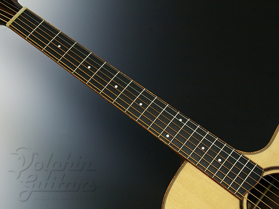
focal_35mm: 60
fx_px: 484
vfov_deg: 24.4
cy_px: 104
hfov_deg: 32.2
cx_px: 140
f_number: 16
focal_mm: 40
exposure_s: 1/1.43
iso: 400
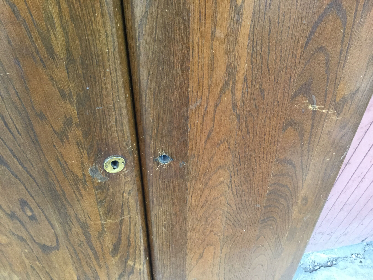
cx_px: 186
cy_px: 140
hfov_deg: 58.4
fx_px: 334
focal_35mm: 31
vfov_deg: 45.4
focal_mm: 3.3
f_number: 2.4
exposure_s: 1/33
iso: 125
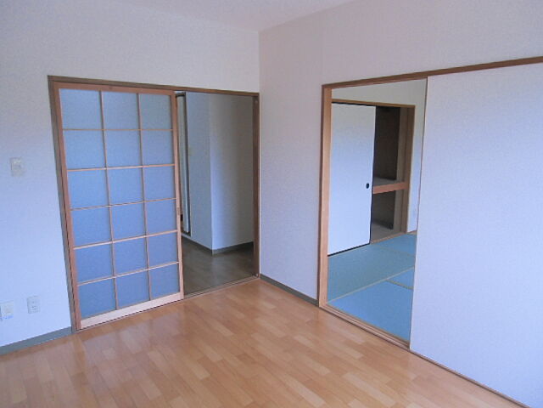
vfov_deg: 56.8
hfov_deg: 71.6
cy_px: 204
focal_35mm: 24
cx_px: 272
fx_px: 376
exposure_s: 1/100
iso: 200
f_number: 3
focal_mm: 4.24
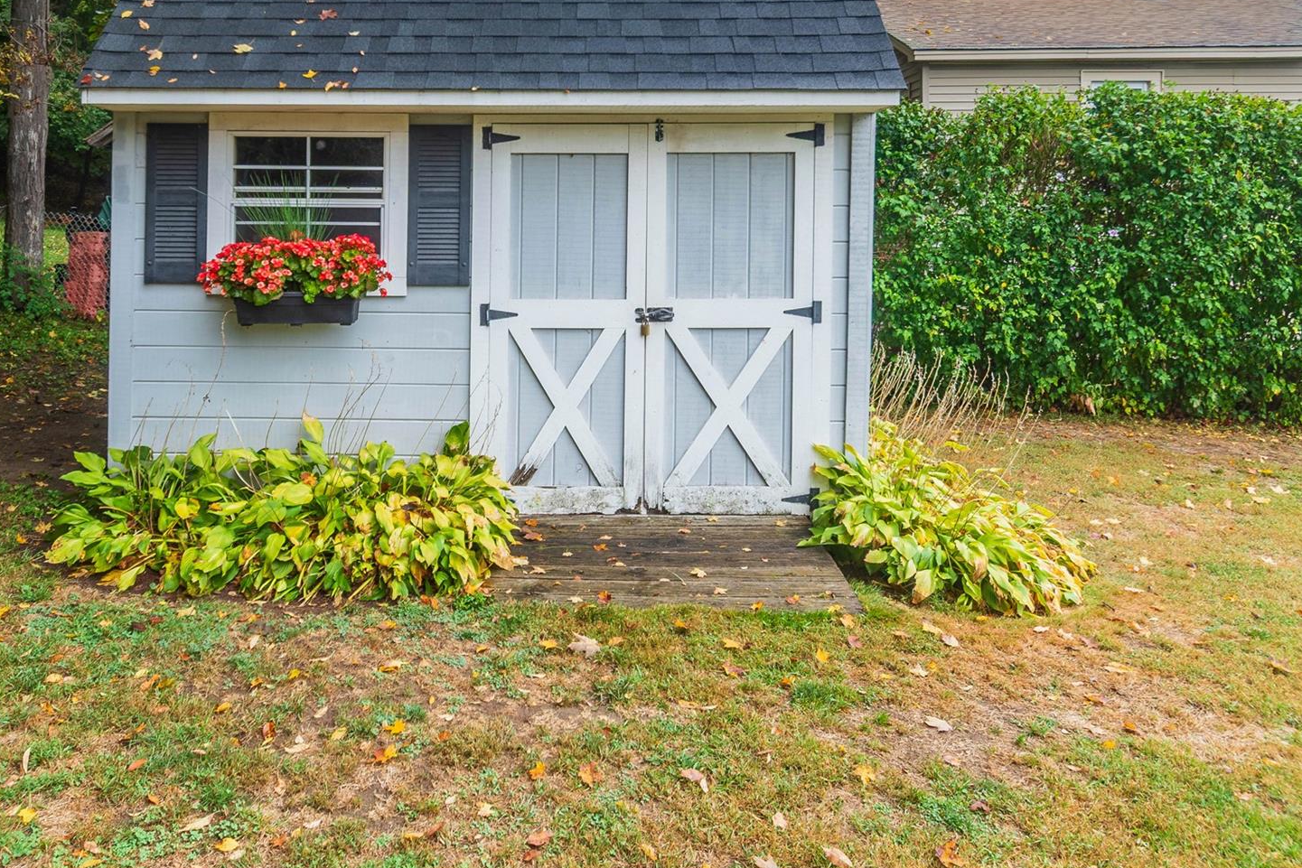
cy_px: 320
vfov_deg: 47.5
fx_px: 977
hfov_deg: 66.8
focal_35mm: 27
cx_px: 526
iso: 100
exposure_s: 1/60
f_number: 4
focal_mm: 13
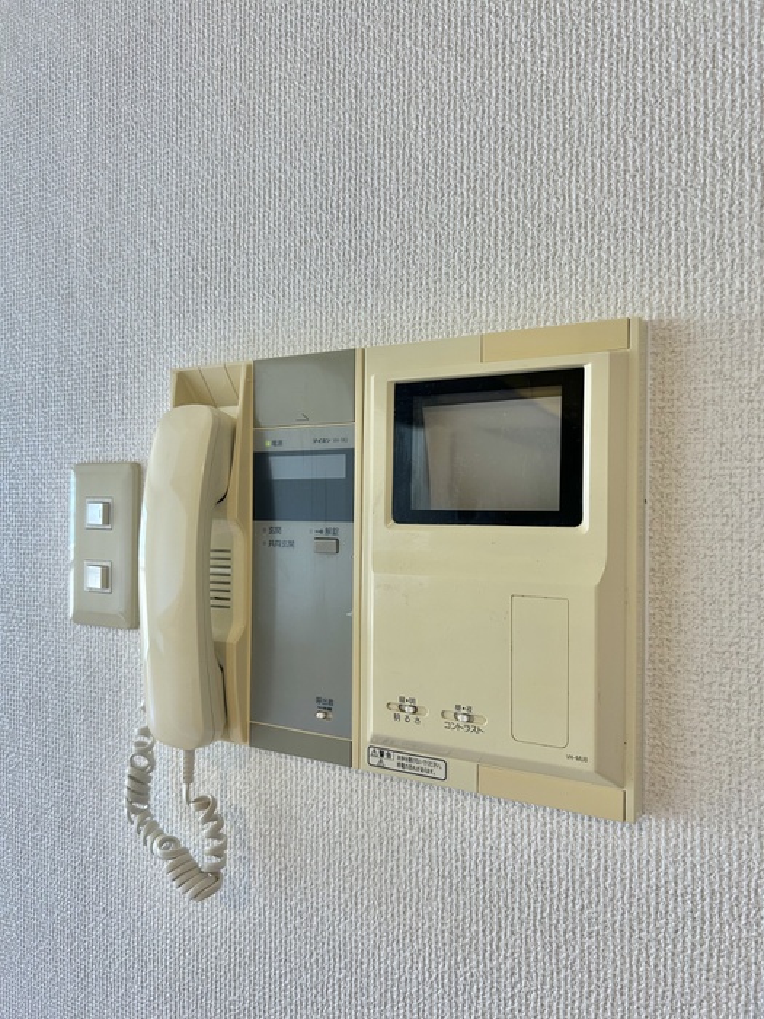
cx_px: 382
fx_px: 765
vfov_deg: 67.3
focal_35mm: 26
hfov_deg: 53.1
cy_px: 510
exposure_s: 1/120
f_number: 1.5
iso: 125
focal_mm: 5.7
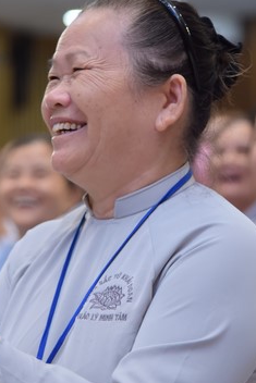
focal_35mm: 194
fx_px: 2067
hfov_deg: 7.1
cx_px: 81
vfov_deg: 10.6
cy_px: 247
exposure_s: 1/125
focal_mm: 105
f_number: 4.5
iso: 1250
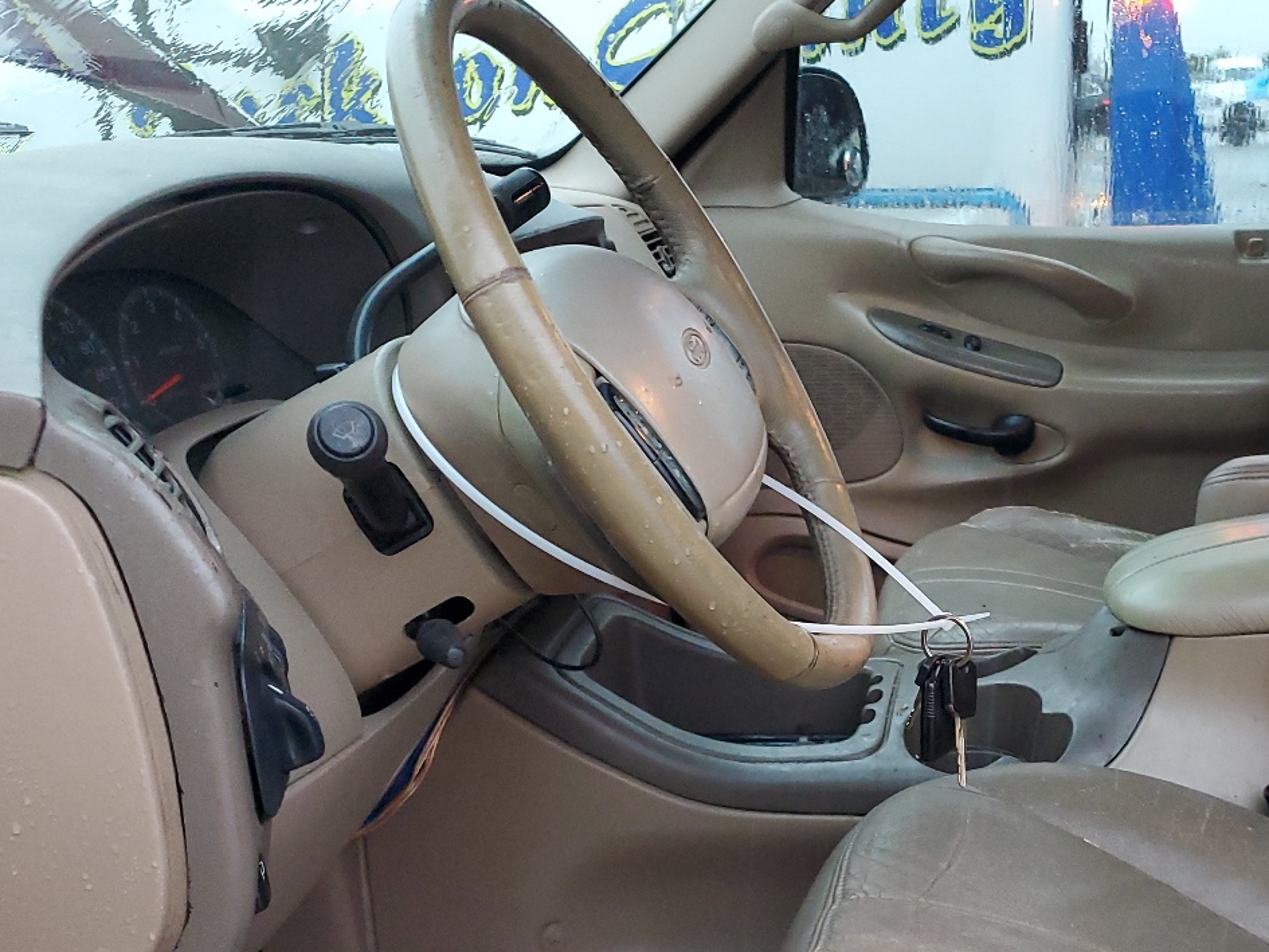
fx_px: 1613
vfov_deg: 32.5
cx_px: 1004
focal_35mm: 44
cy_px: 670
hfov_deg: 41.2
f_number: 1.5
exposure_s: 1/60.2
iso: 279
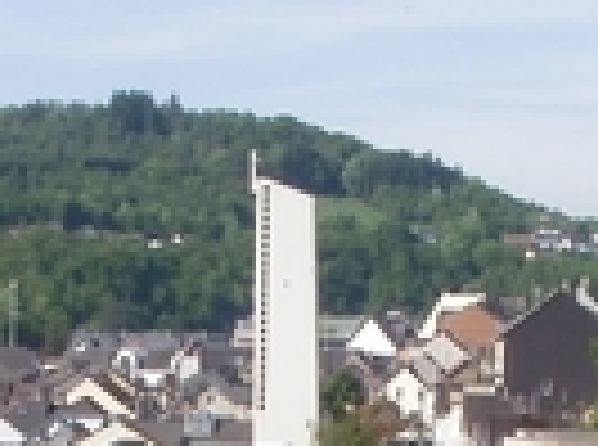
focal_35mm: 163
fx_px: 2808
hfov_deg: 12.2
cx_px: 292
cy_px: 766
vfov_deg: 8.7
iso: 100
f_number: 5.6
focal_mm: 6.3
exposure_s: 1/400
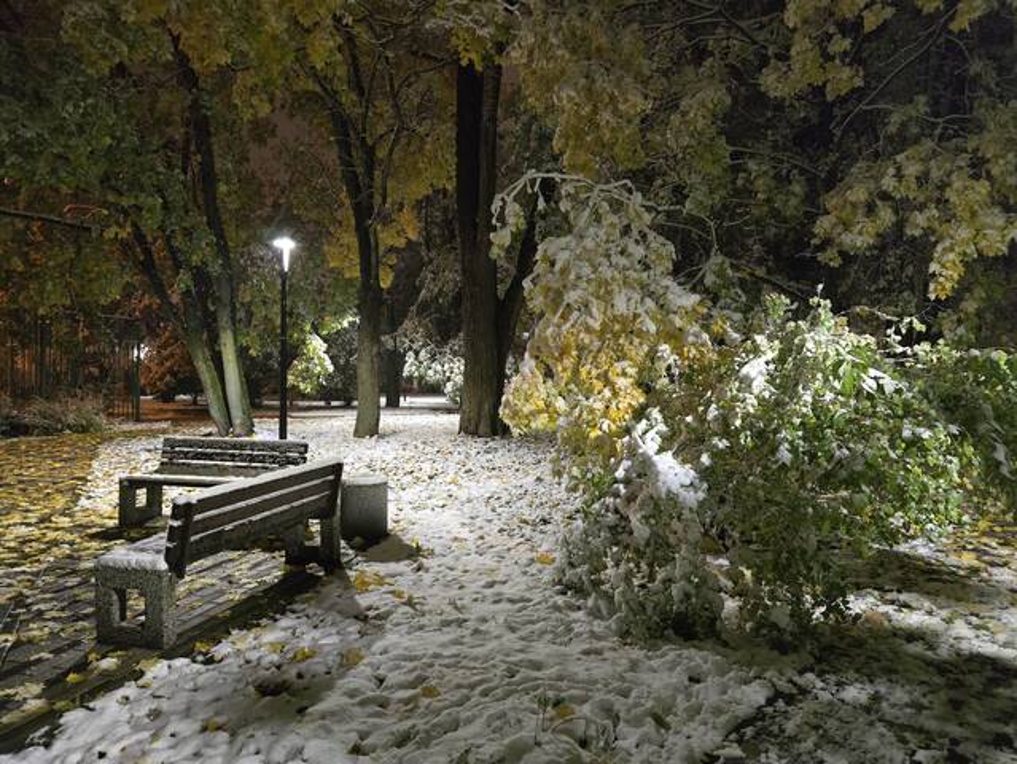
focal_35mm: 23
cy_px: 382
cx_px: 508
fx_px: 676
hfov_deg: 73.9
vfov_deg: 58.9
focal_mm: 6.3
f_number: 1.7
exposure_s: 1/100
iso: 1600
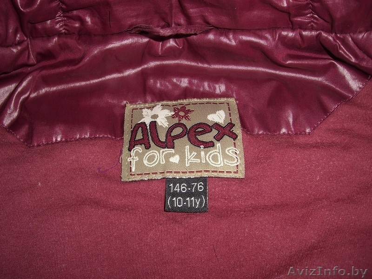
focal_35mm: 38
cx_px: 186
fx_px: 408
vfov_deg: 37.7
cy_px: 140
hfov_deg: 49.0
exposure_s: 1/60
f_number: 4.3
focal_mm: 6.2
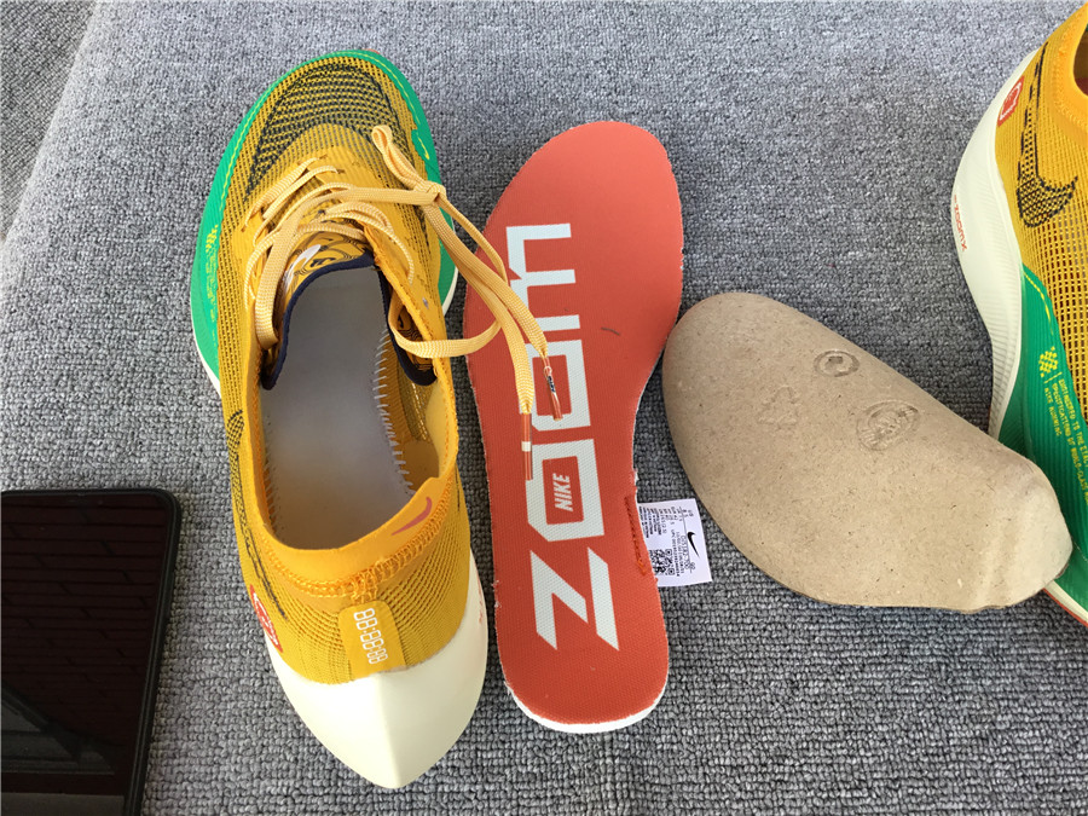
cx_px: 544
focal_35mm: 31
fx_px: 974
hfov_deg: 58.4
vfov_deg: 45.4
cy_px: 408
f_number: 2.4
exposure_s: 1/120
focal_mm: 3.3
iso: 40
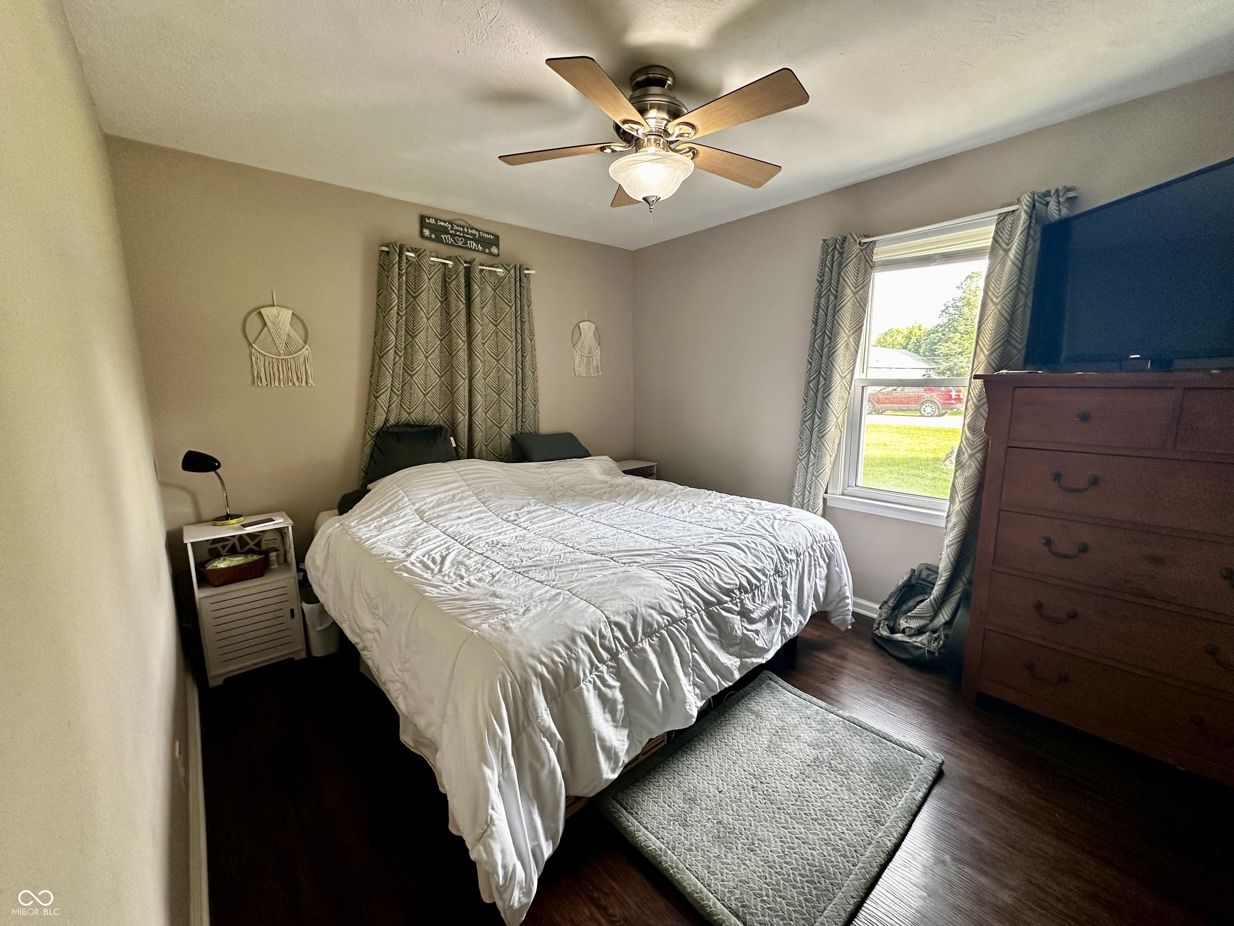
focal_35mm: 14
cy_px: 463
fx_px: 499
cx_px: 617
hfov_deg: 102.1
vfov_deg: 85.7
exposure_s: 1/120
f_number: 2.2
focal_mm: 2.22
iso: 200
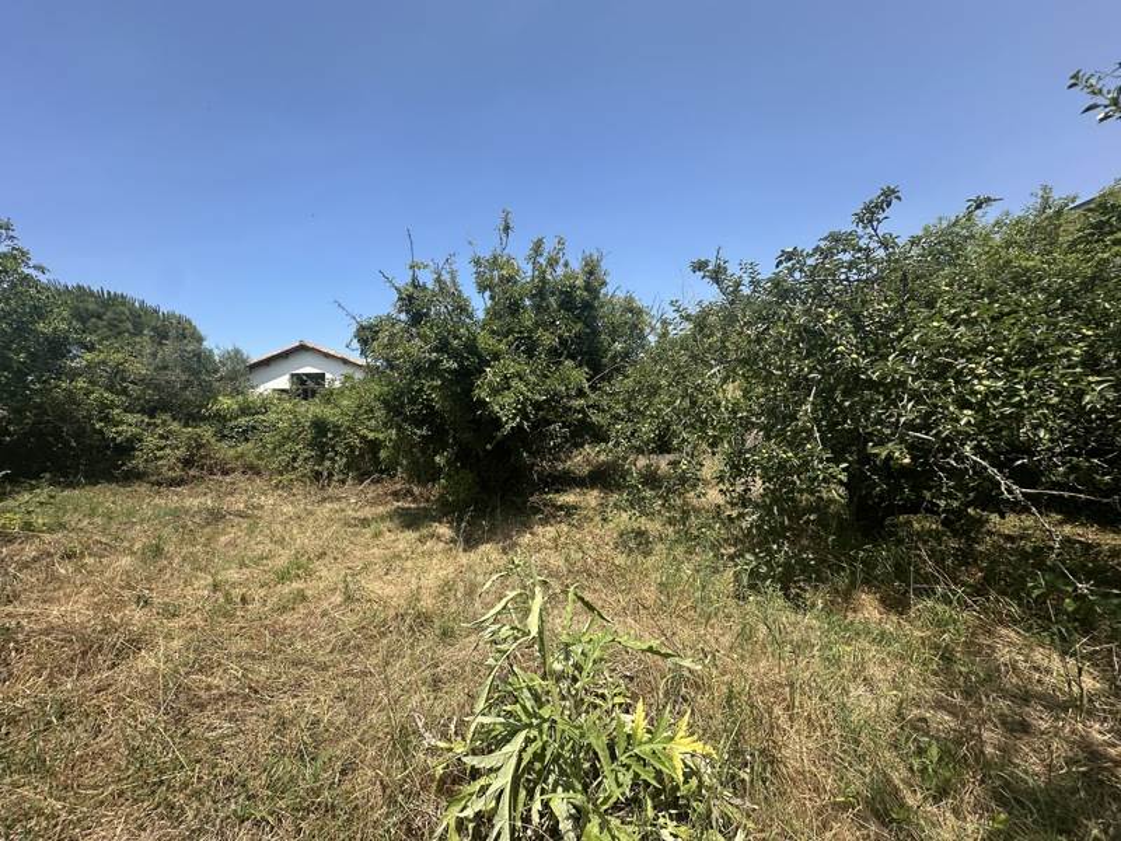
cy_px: 420
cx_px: 560
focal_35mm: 14
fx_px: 453
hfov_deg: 102.1
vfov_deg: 85.7
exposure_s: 1/972
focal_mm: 2.22
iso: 50
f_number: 2.2
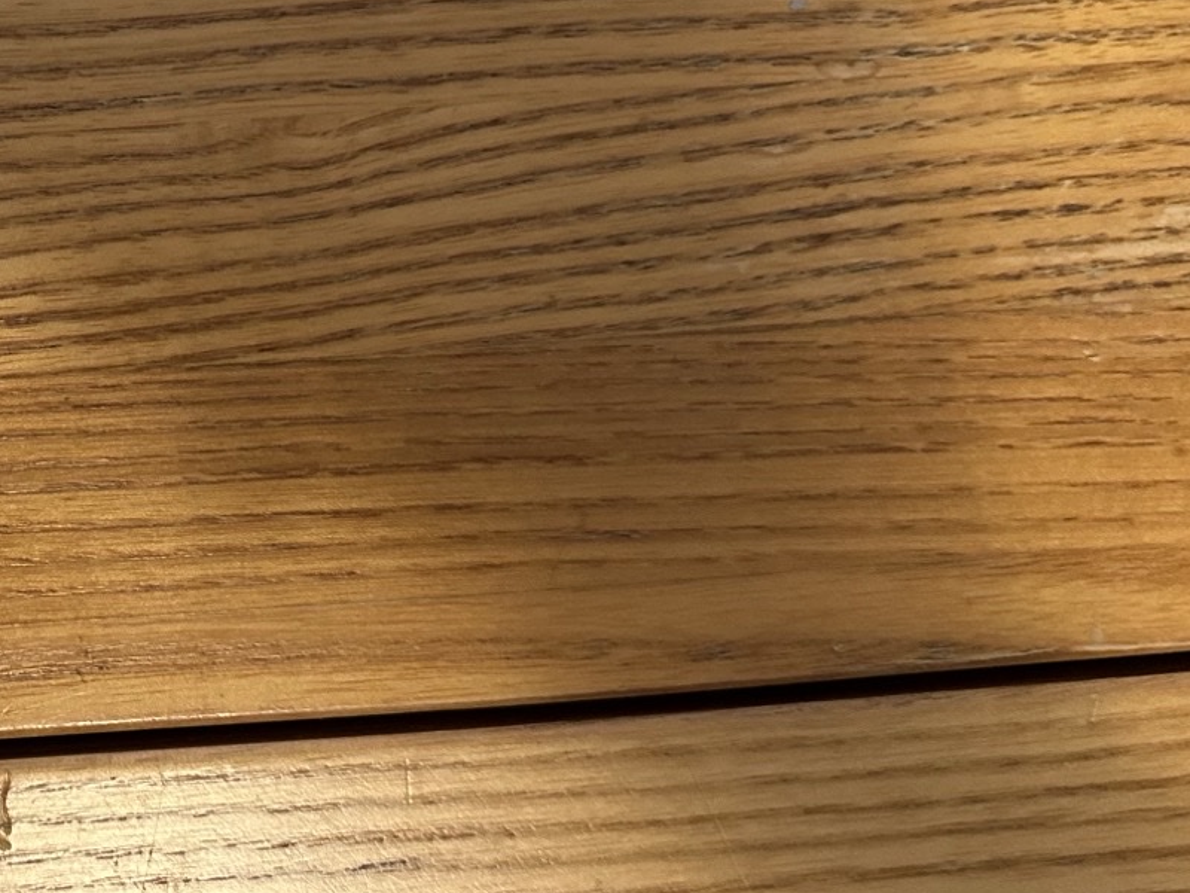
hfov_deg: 28.3
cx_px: -214
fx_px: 2063
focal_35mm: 60
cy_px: 350
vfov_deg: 24.4
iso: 500
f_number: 1.78
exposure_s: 1/60
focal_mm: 6.86
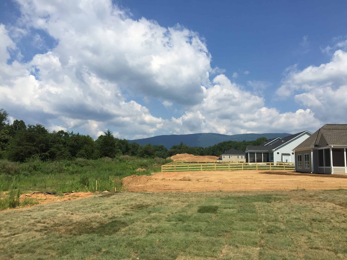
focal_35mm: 29
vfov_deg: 48.2
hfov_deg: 61.7
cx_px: 174
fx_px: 291
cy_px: 130
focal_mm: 4.2
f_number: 2.2
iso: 32
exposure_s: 1/3049
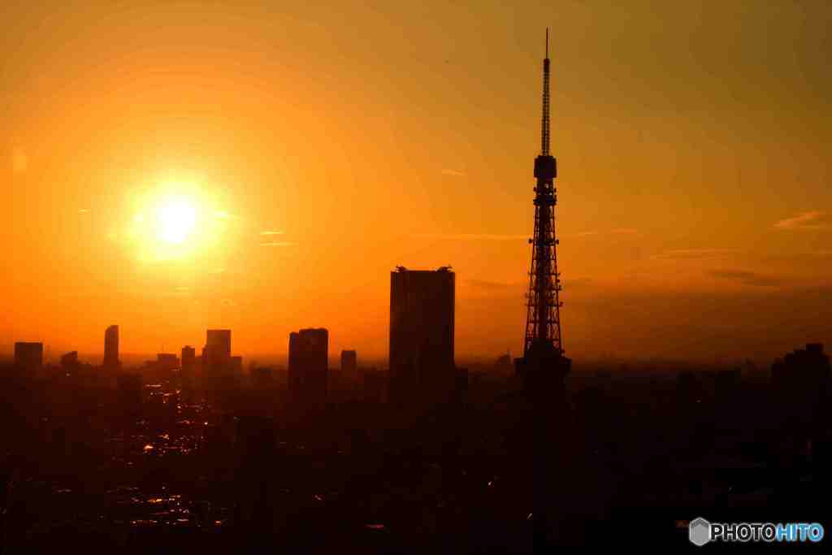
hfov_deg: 30.5
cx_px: 416
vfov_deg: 20.6
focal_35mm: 66
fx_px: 1525
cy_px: 278
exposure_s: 1/60
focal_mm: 66
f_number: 20
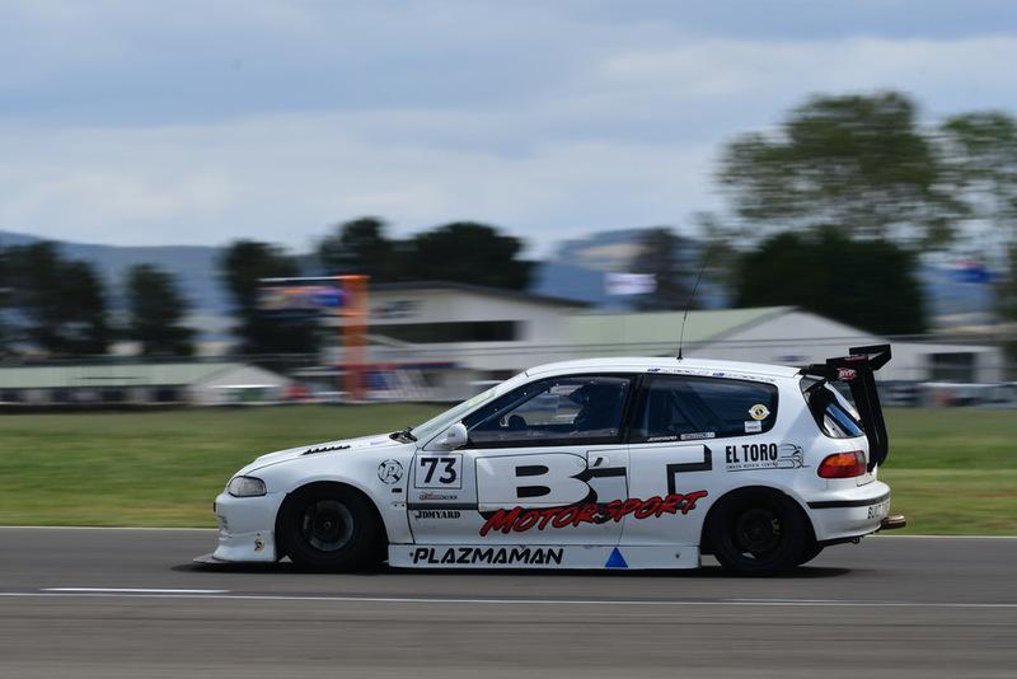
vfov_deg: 4.6
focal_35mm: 300
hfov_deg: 6.9
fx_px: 8478
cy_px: 340
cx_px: 508
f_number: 10
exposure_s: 1/200
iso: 100
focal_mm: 200
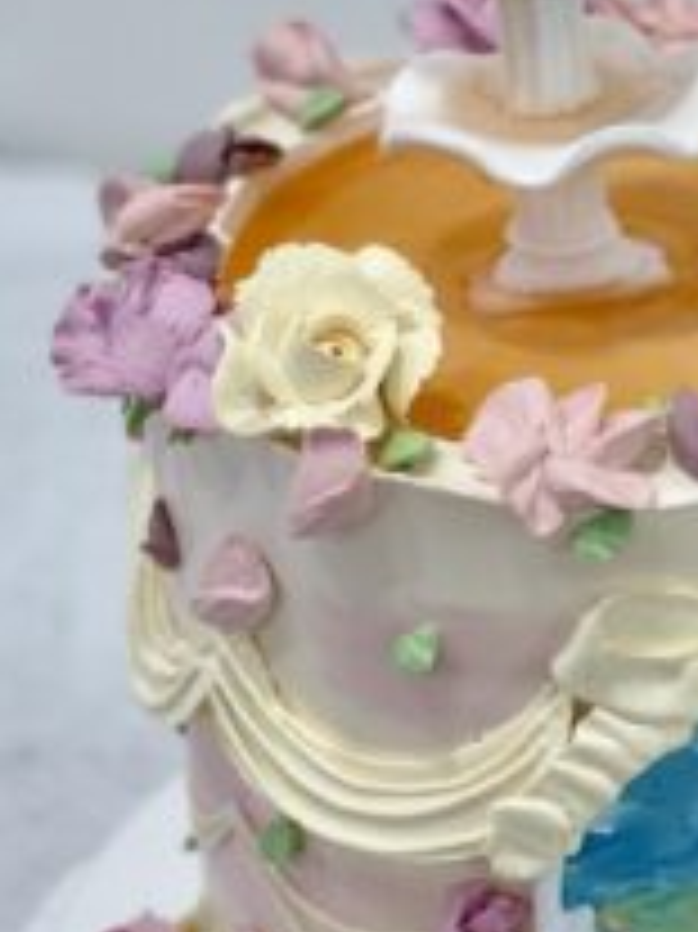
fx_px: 4441
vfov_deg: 12.0
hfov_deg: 8.9
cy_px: 466
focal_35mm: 165
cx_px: 666
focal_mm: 7.5
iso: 160
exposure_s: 1/100
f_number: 2.2
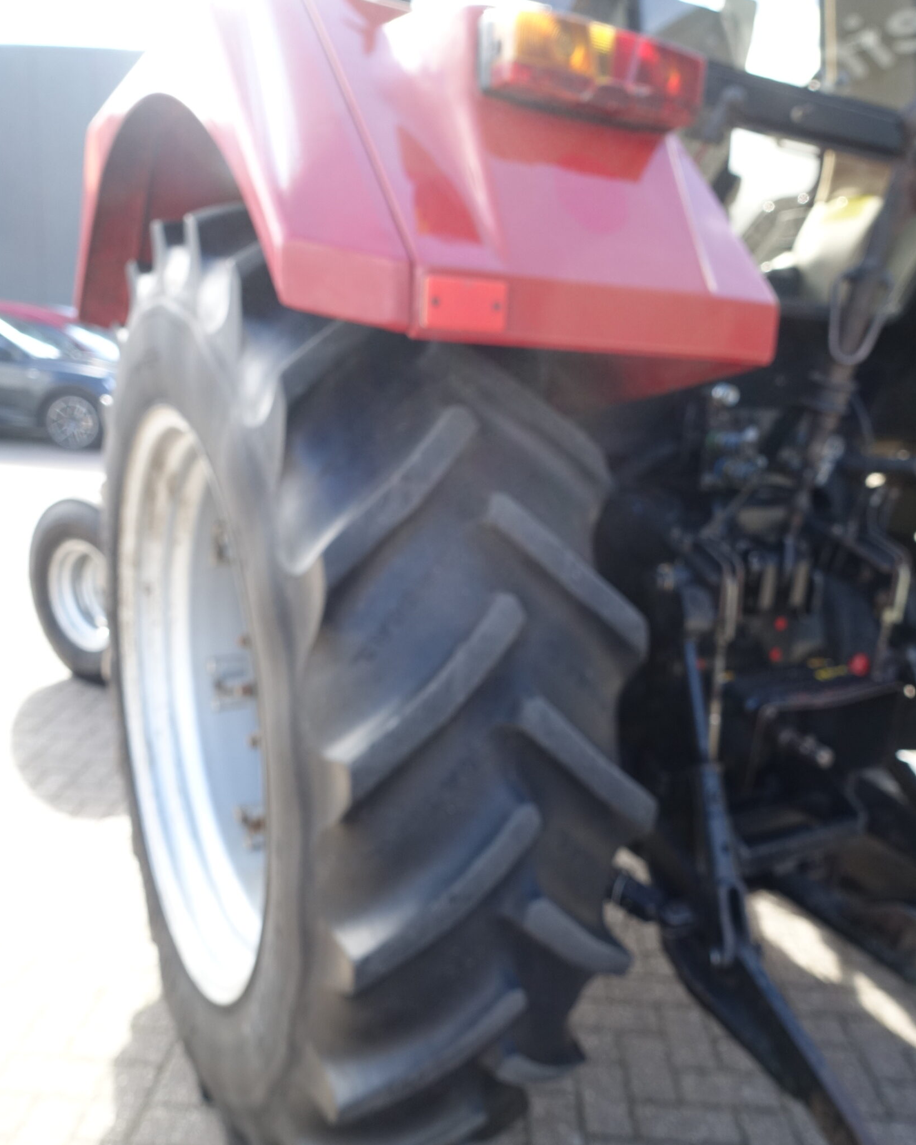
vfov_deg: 62.0
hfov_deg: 51.5
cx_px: 453
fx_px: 949
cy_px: 636
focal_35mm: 28
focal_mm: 8.8
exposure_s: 1/200
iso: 250
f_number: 4
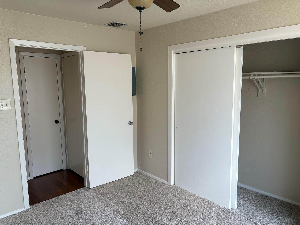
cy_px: 112
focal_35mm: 26
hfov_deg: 67.3
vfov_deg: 53.1
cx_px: 150
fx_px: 225
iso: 100
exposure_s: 1/121
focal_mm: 5.96
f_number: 1.6
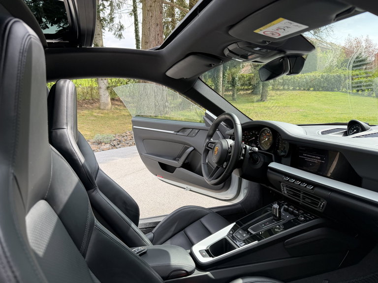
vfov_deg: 56.8
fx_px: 262
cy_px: 142
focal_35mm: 24
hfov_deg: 71.6
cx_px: 189
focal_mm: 6.76
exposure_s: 1/992
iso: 80
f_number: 1.78
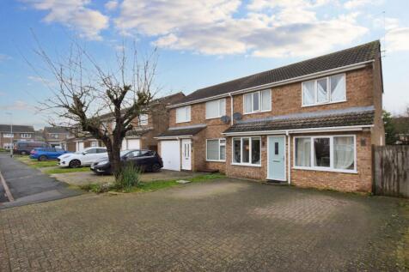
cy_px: 136
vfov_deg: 69.6
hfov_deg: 92.5
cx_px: 204
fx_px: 196
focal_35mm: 17
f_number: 5
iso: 100
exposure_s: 1/200
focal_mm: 11.5
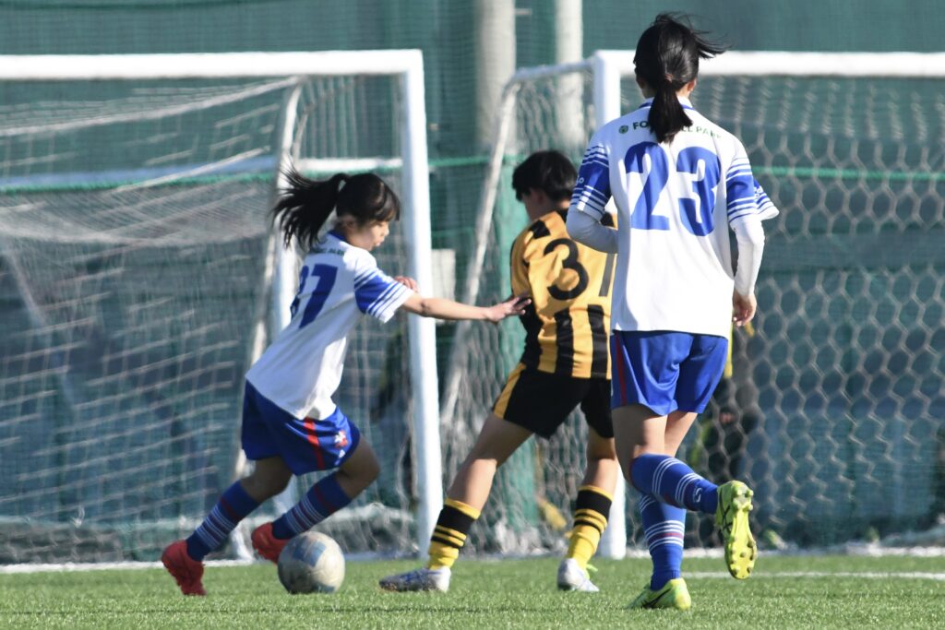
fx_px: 10238
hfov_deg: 5.3
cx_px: 472
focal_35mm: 390
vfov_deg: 3.5
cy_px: 315
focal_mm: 260
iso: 2000
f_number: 8
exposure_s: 1/4000
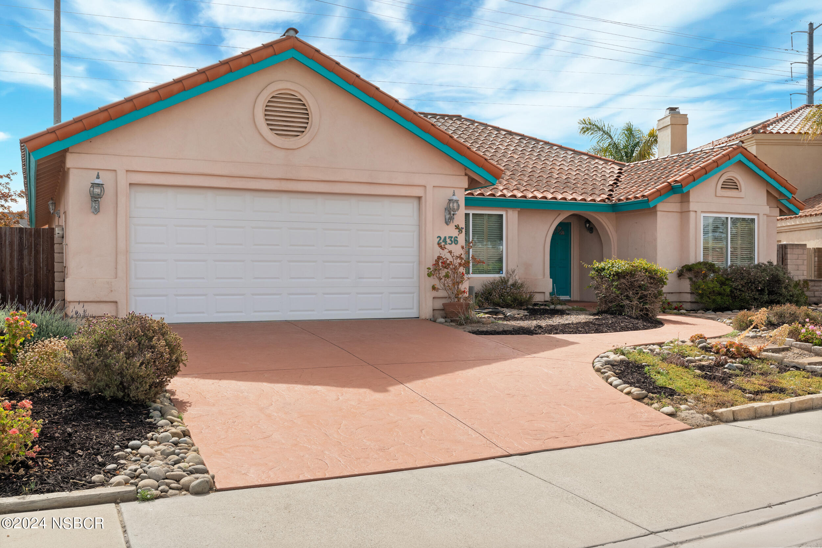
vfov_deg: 37.9
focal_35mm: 35
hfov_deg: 54.4
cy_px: 274
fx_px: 799
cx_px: 411
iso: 400
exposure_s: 1/250
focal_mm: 35
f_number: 8
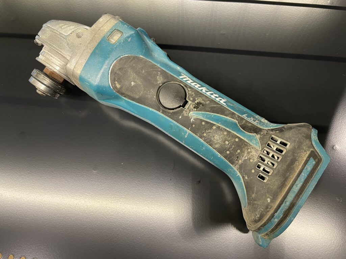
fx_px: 260
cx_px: 173
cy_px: 130
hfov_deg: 67.3
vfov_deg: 53.1
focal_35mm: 26
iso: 200
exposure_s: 1/50
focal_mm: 4.2
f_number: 1.6
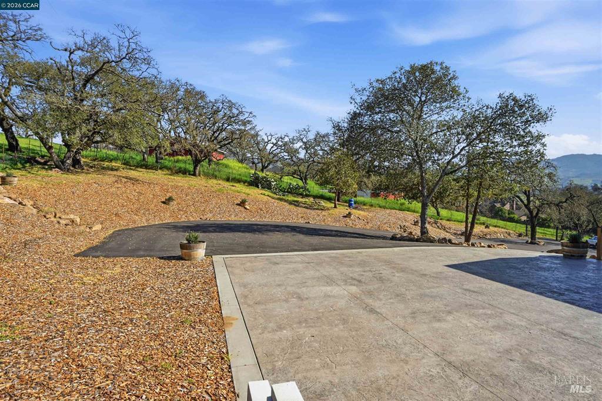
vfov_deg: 60.7
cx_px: 301
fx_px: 343
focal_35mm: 20
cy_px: 200
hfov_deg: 82.6
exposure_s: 1/640
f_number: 13
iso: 100
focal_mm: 20.5
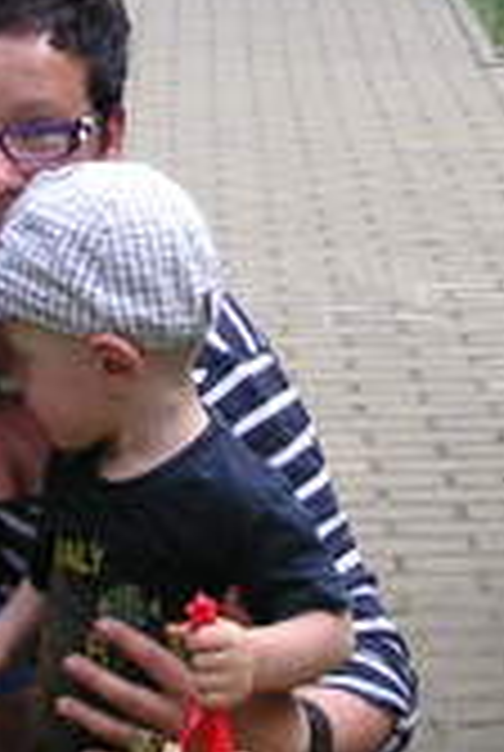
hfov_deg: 7.5
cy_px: 135
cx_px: 108
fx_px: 3848
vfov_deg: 11.1
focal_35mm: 184
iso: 50
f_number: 2.8
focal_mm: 6.1
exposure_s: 1/350
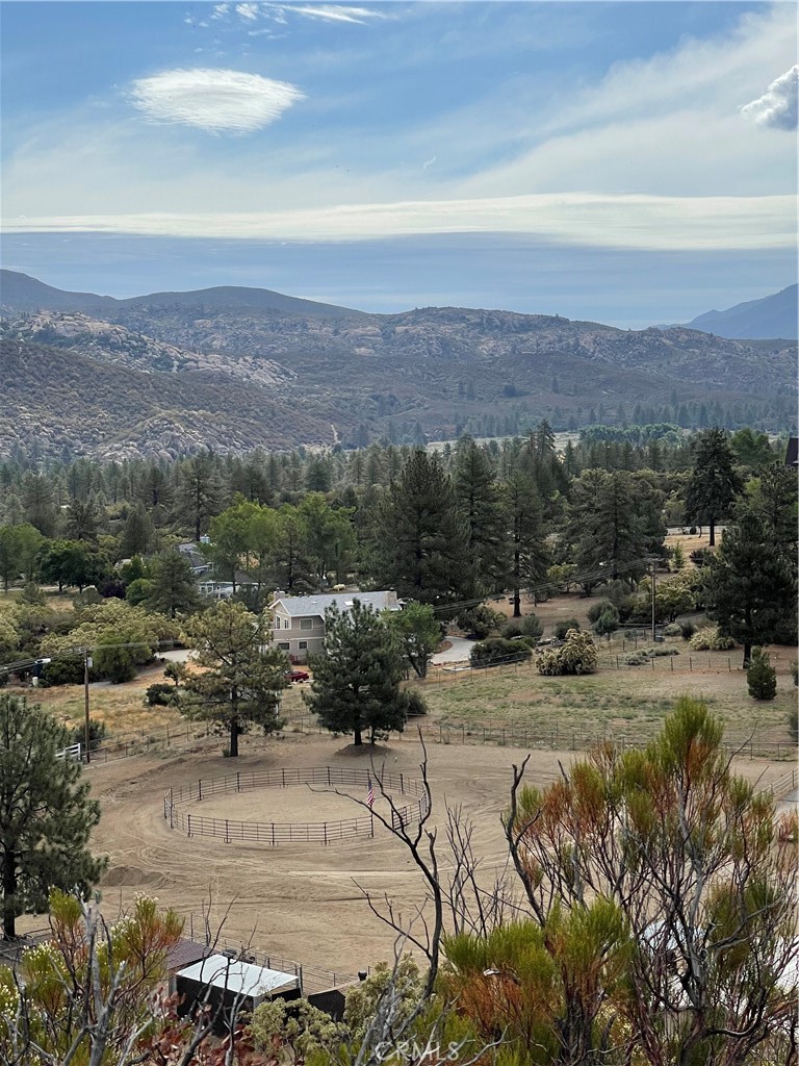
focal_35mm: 64
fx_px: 1970
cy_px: 533
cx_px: 400
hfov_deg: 22.9
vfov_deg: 30.3
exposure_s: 1/2732
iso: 20
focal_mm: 7.5
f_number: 2.2
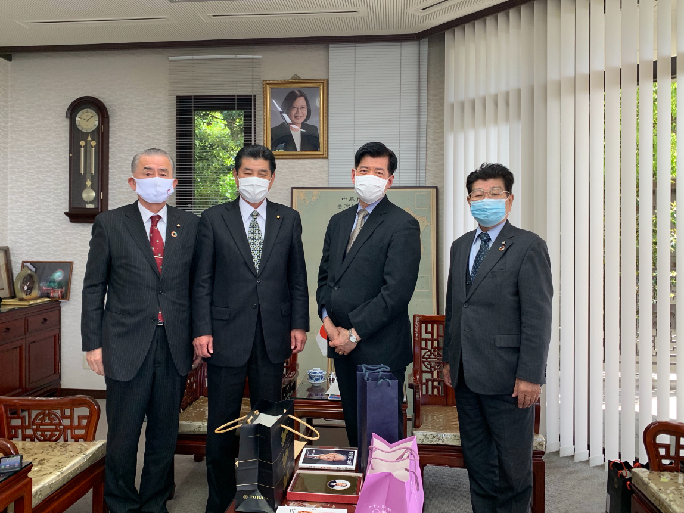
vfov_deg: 48.2
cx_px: 337
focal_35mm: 29
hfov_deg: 61.7
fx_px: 573
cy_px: 238
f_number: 1.8
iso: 80
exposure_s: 1/120
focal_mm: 4.25
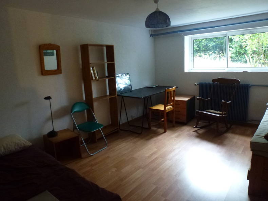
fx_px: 186
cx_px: 134
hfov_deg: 71.6
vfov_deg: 56.8
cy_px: 100
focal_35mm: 24
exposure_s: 1/10
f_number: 3.3
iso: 400
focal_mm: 4.3
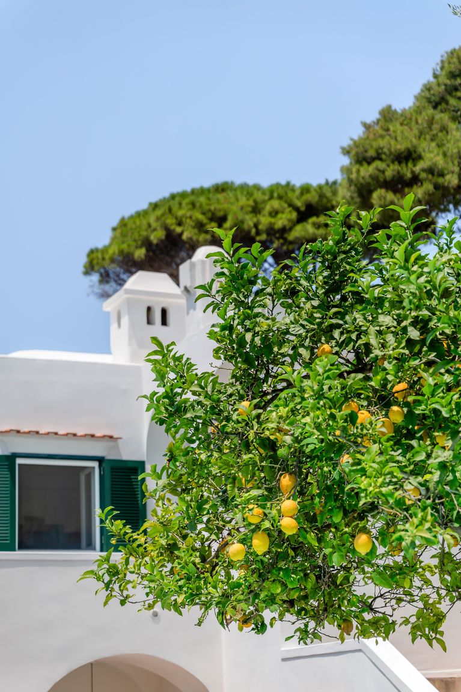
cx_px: 230
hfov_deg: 19.4
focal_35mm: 70
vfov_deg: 28.9
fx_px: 1346
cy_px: 346
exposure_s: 1/5000
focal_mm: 70
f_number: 2.8
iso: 200
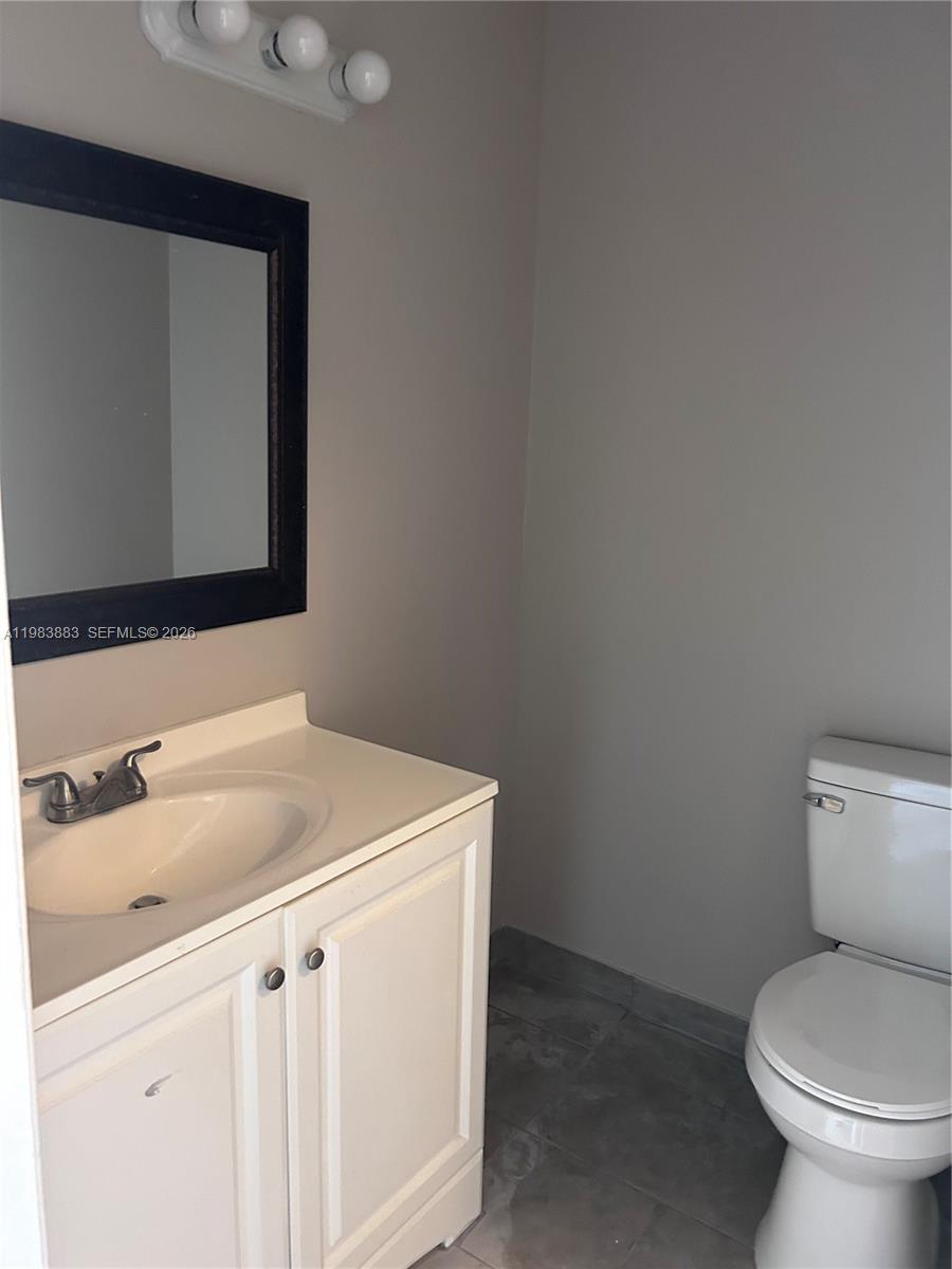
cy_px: 634
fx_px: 953
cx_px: 476
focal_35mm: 26
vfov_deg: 67.3
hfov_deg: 53.1
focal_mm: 5.7
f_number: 1.5
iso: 400
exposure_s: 1/40
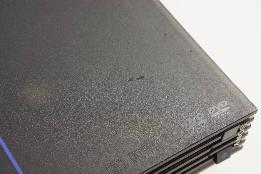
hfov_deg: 27.0
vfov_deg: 18.2
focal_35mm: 75
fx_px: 544
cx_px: 130
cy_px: 87
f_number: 6.3
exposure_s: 1/80
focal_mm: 50
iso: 1600
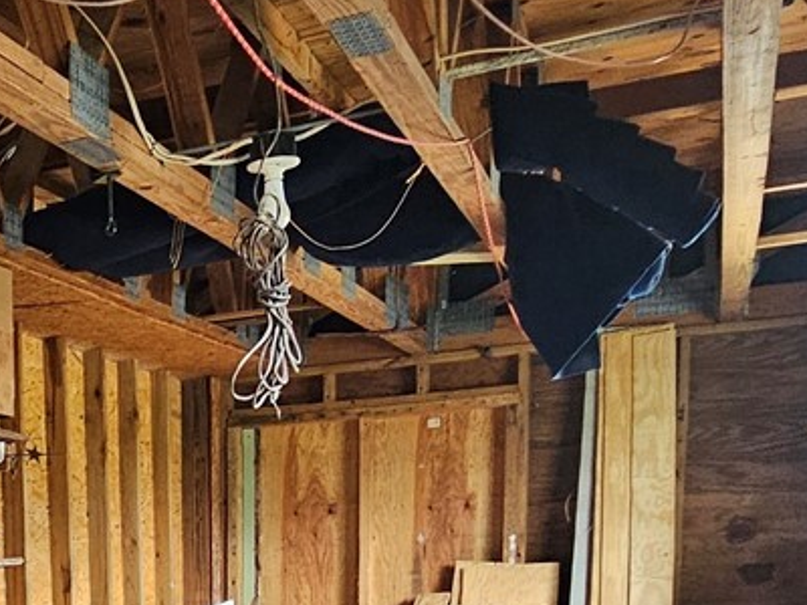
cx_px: -91
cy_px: 730
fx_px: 1212
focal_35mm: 52
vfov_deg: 25.2
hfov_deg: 32.2
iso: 320
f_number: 2.2
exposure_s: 1/60
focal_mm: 2.2
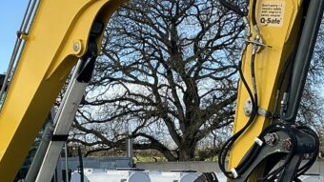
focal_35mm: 92
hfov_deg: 23.2
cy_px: 158
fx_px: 790
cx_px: 172
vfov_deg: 13.0
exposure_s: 1/1015
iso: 25
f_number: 1.8
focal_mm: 3
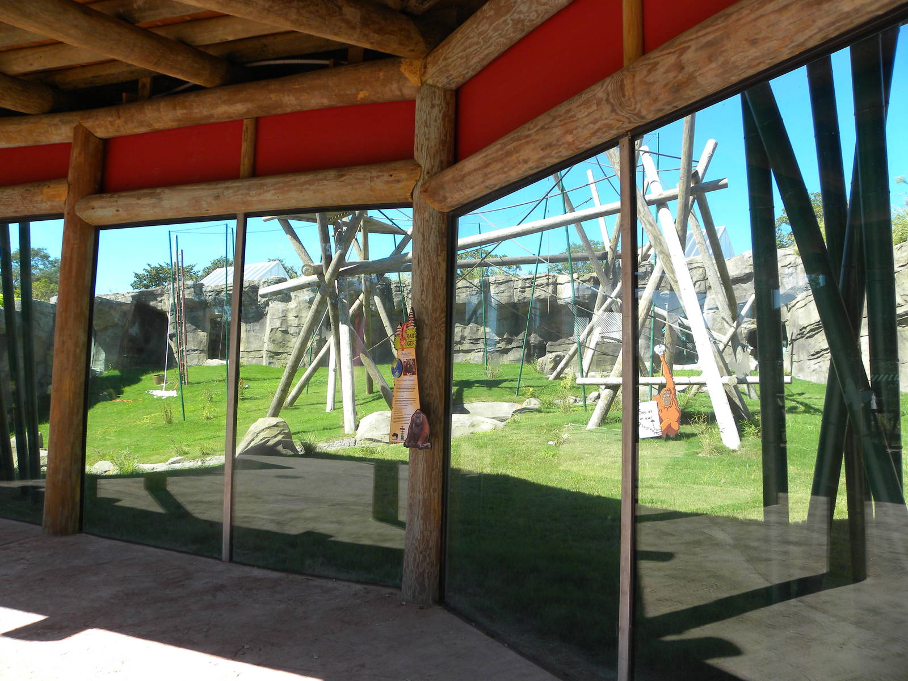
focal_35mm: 26
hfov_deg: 67.3
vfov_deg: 53.1
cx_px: 454
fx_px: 682
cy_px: 340
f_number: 4
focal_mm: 4.6
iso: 64
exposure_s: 1/163
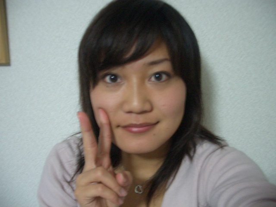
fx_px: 279
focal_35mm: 35
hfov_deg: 52.6
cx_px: 138
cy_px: 104
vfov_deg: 40.7
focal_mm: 5.8
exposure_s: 1/25
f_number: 2.6
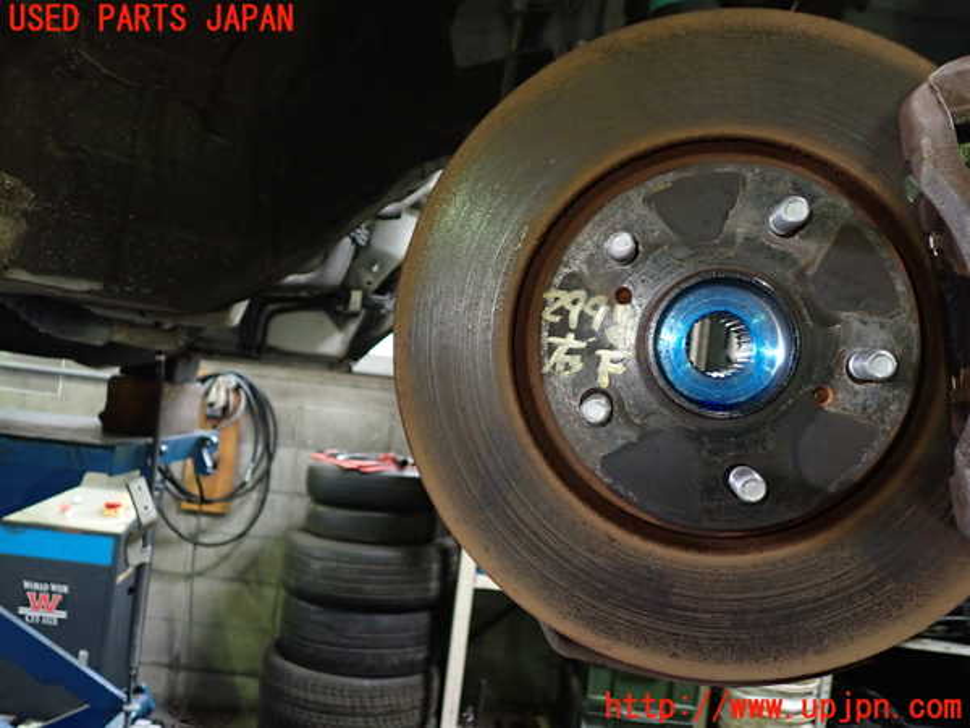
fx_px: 841
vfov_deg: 46.8
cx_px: 485
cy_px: 364
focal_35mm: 30
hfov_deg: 60.0
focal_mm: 5.4
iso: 500
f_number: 2.3
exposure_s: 1/30
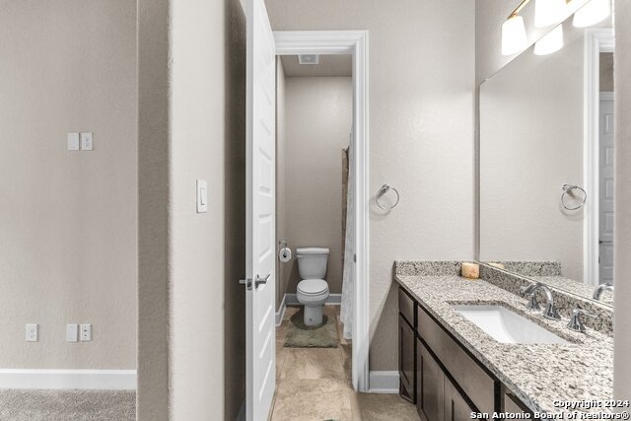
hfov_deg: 104.2
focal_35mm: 14
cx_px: 316
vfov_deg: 81.2
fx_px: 245
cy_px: 210
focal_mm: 14
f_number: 6.3
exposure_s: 1/80
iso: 1000
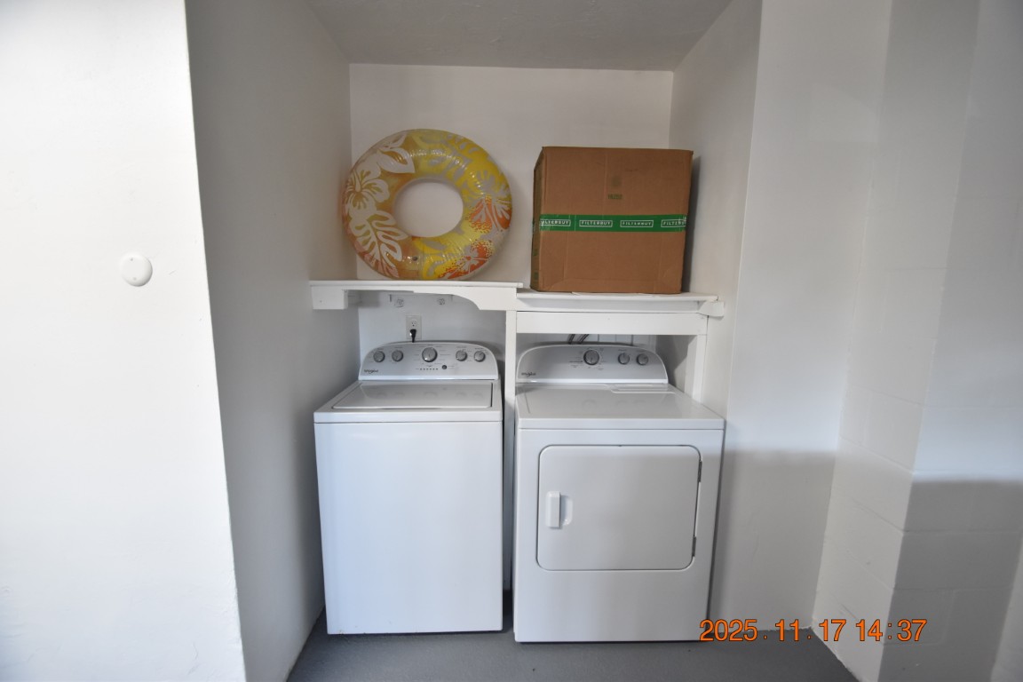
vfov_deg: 77.3
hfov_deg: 100.4
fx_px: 426
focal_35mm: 15
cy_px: 341
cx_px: 512
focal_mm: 10
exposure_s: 1/45
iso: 800
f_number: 3.5
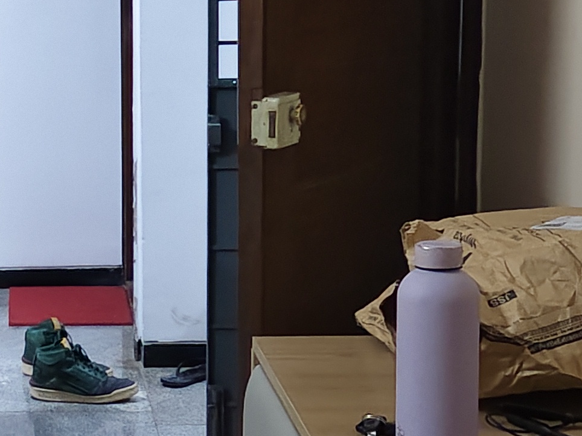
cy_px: 235
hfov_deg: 17.9
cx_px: -198
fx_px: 1715
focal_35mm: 102
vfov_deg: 14.5
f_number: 1.88
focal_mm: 5.56
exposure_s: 1/33.3
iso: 669
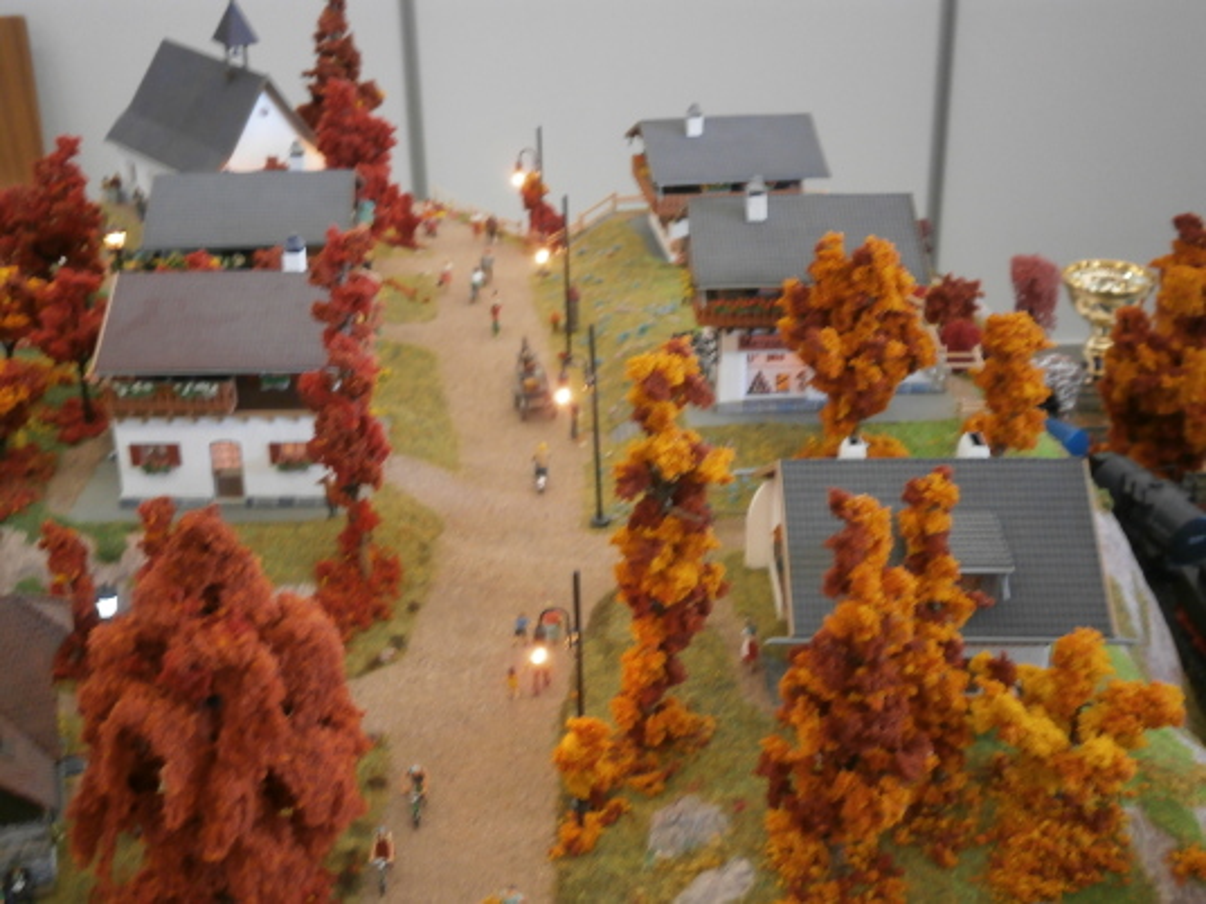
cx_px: 603
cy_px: 452
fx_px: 1637
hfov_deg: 40.4
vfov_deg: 30.9
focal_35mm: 47
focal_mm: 8.3
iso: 200
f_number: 3.4
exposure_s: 1/10
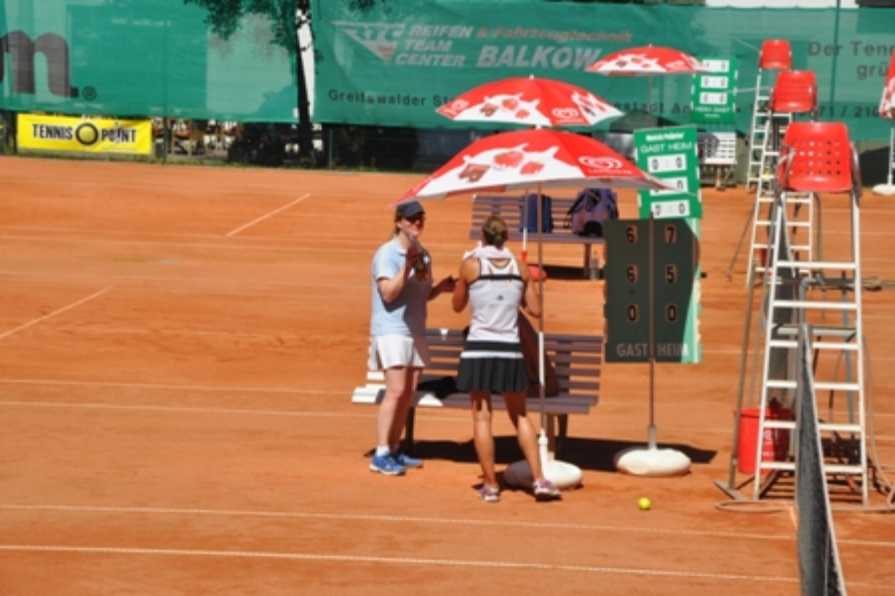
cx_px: 448
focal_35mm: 147
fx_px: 3652
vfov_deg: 9.3
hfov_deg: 14.0
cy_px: 298
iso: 200
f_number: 11
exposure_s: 1/500
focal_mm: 98
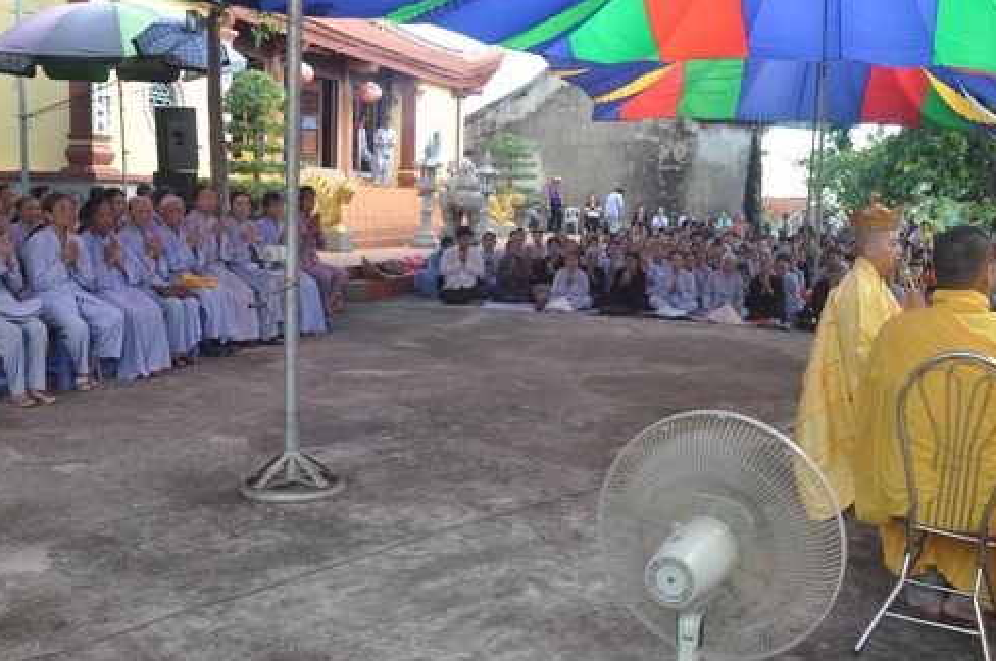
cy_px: 341
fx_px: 995
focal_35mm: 36
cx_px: 653
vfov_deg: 36.8
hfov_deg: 52.3
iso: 400
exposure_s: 1/160
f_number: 6.3
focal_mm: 18
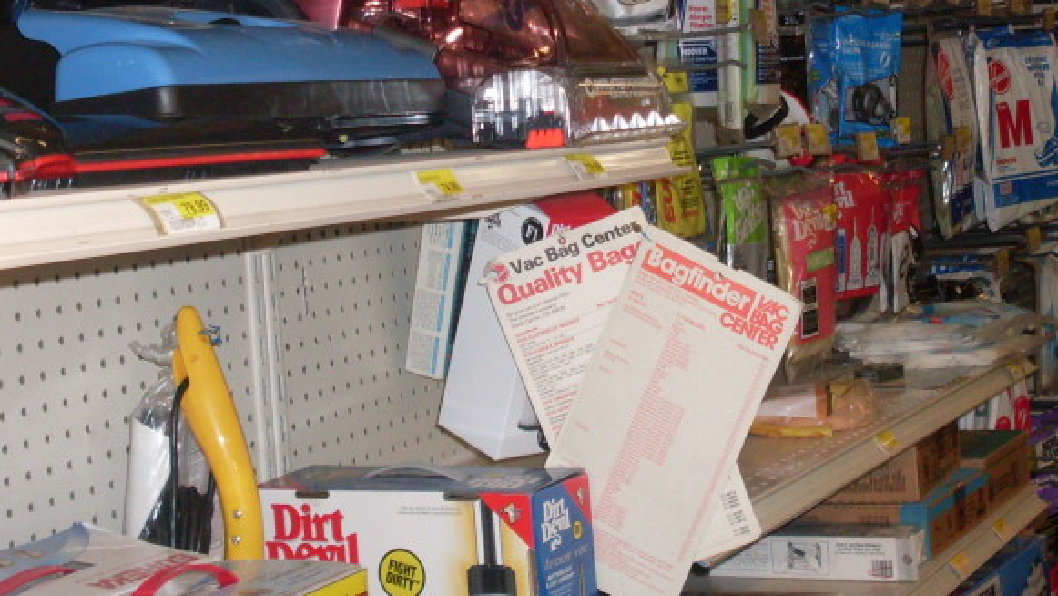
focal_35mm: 73
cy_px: 117
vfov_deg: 16.4
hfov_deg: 28.8
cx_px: 685
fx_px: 2048
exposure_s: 1/45
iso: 100
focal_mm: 6.3
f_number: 2.8
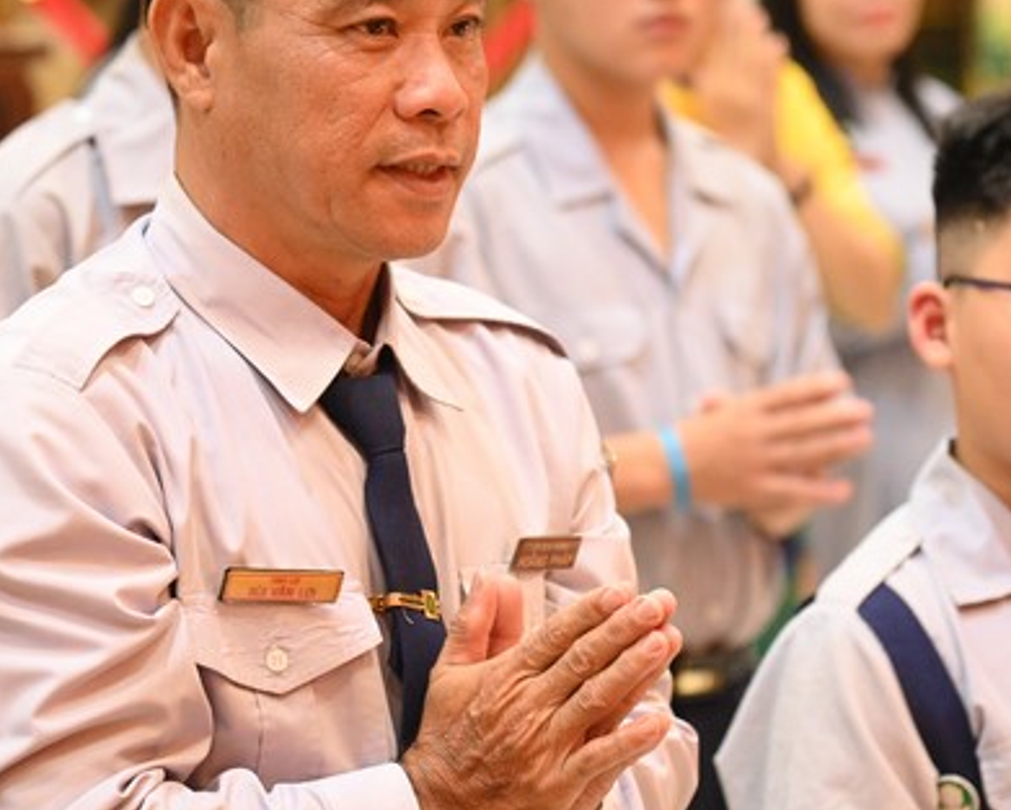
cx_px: 582
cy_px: 336
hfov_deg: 10.3
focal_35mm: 187
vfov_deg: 8.3
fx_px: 5597
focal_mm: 120
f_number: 4.5
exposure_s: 1/200
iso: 8000
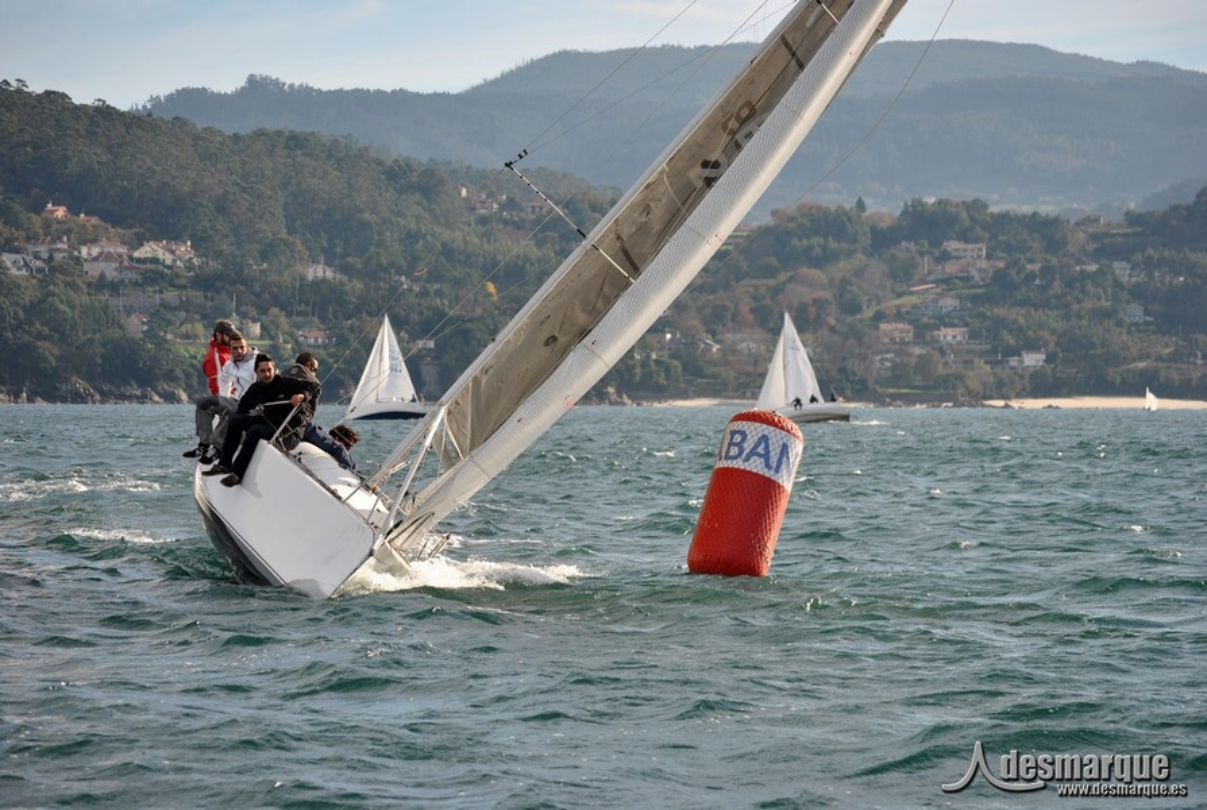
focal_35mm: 135
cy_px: 405
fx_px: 4535
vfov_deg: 10.2
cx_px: 604
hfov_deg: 15.2
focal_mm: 90
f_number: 5.6
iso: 100
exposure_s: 1/500
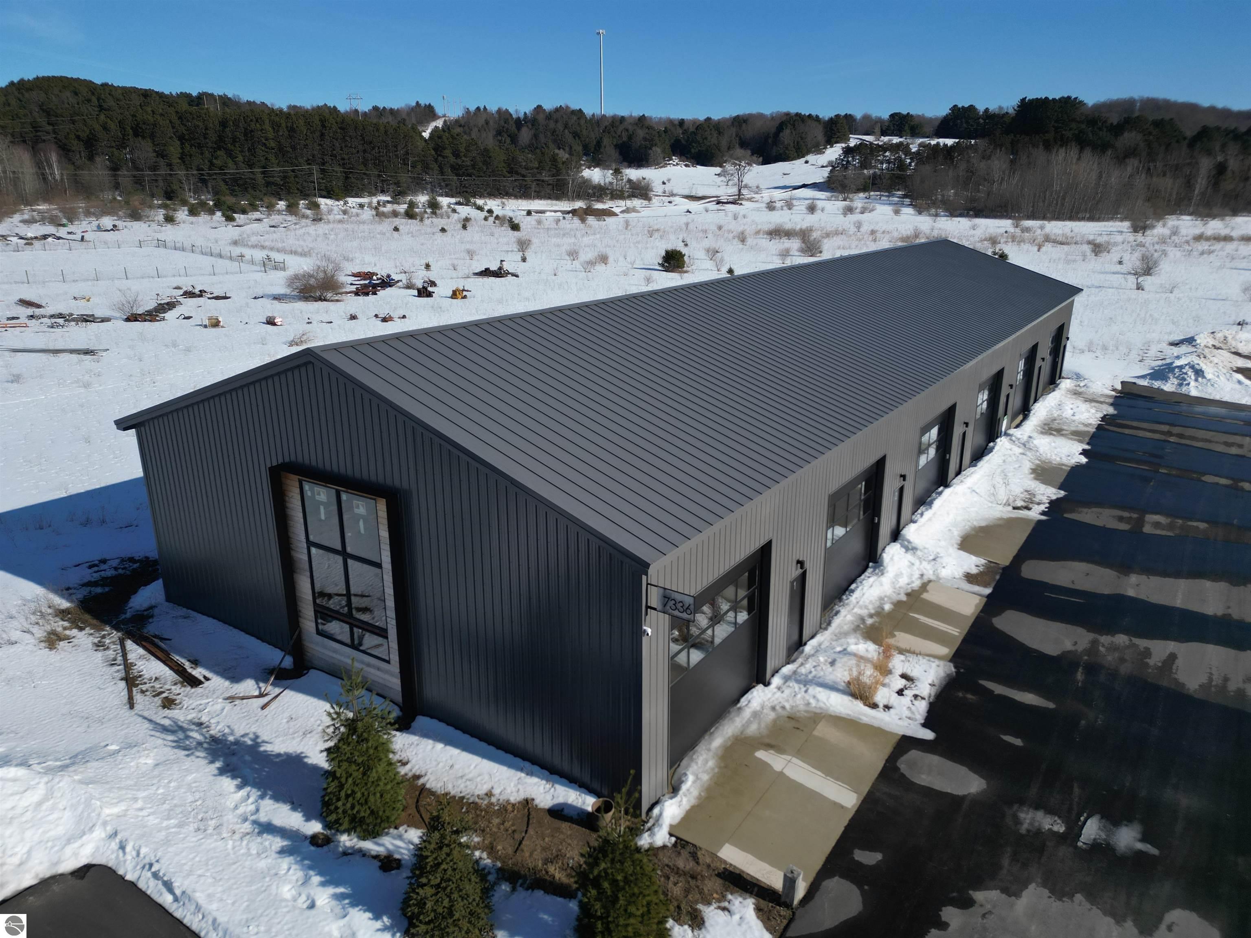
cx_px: 626
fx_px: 867
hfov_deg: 71.6
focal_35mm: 24
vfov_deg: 56.8
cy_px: 469
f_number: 1.7
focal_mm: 6.72
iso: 110
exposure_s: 1/5000
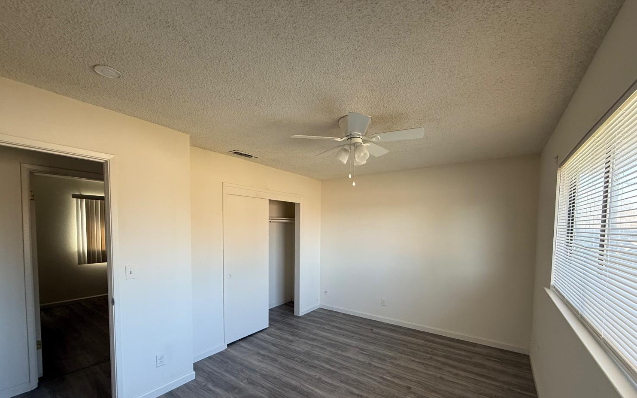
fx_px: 260
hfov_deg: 101.5
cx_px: 316
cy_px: 240
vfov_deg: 73.9
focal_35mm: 15
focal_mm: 2.22
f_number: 2.2
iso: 160
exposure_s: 1/99
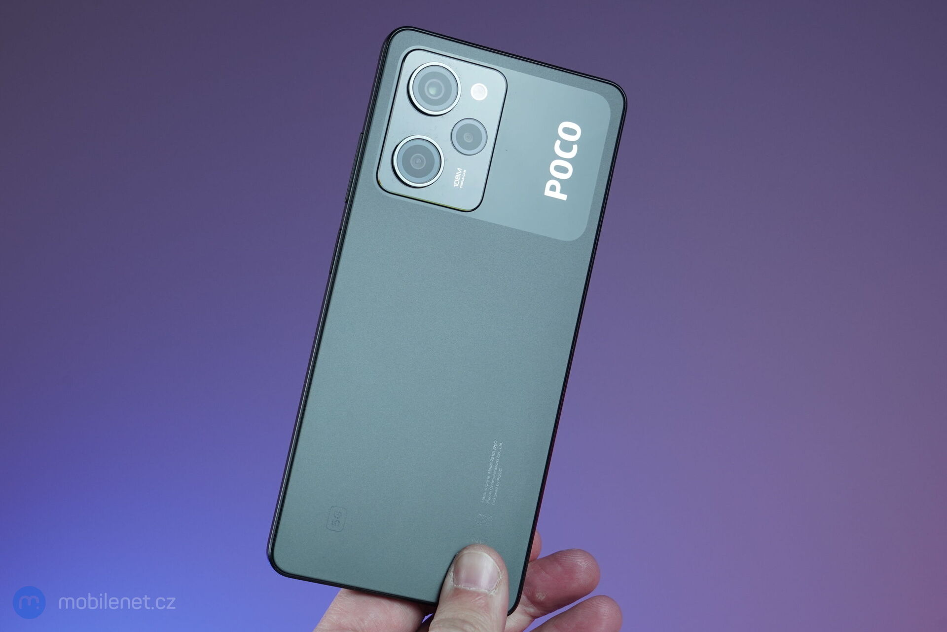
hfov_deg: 37.5
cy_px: 316
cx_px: 474
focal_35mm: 53
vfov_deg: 25.5
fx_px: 1394
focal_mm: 53
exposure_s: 1/160
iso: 1000
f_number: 7.1
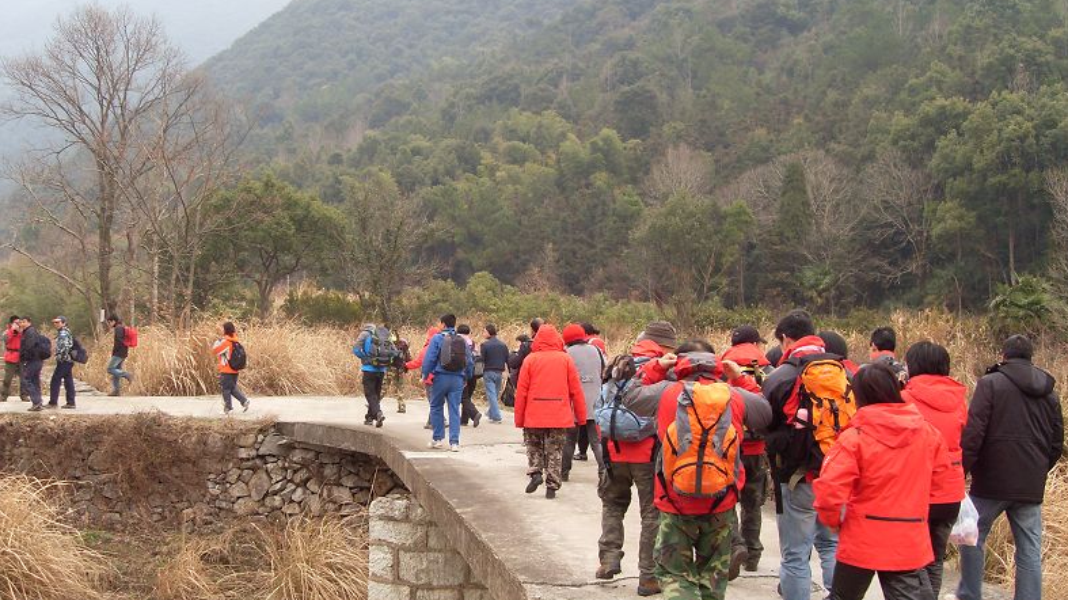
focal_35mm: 41
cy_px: 333
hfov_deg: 49.4
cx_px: 541
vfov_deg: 29.0
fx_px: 1161
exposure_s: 1/90
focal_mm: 6.3
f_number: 2.8
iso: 80
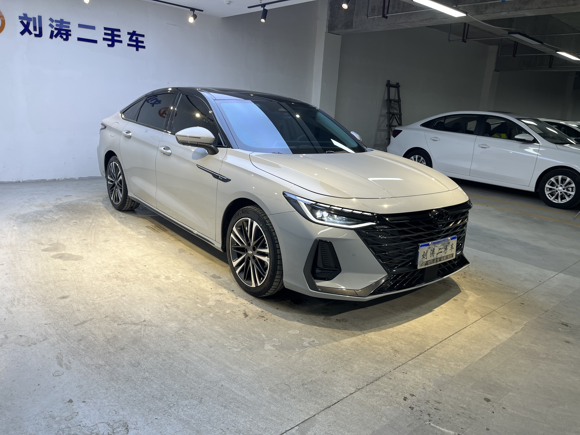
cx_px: 290
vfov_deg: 53.1
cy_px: 218
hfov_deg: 67.3
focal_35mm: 26
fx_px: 436
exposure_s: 1/101
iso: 32
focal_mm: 5.1
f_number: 1.6
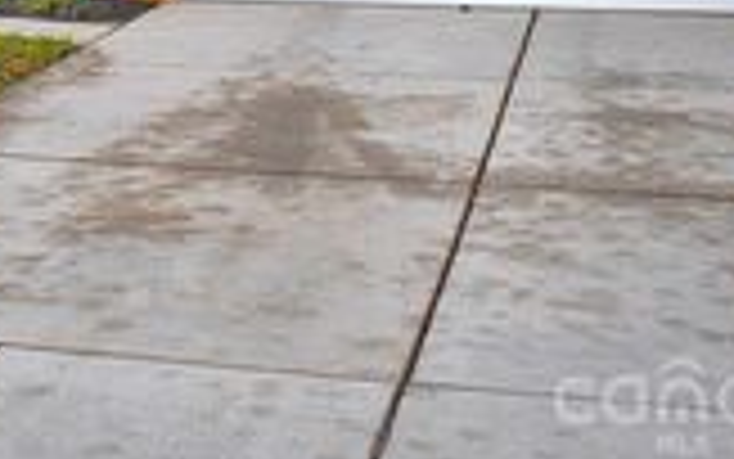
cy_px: -254
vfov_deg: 12.5
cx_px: 50
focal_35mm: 99
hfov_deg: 20.6
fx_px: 1972
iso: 800
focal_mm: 21
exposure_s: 1/125
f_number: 3.8
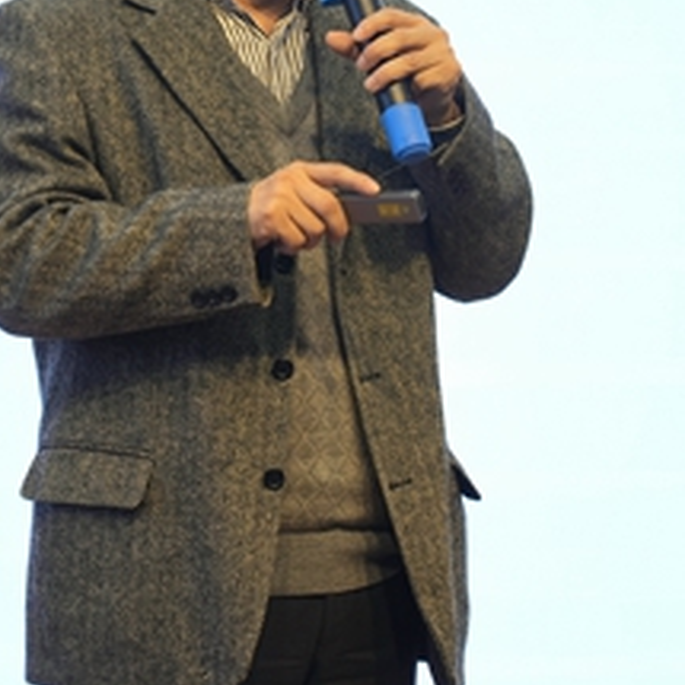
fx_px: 5575
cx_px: 284
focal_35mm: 249
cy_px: 140
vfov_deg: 7.0
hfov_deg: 7.0
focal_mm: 105
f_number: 4
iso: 320
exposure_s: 1/100
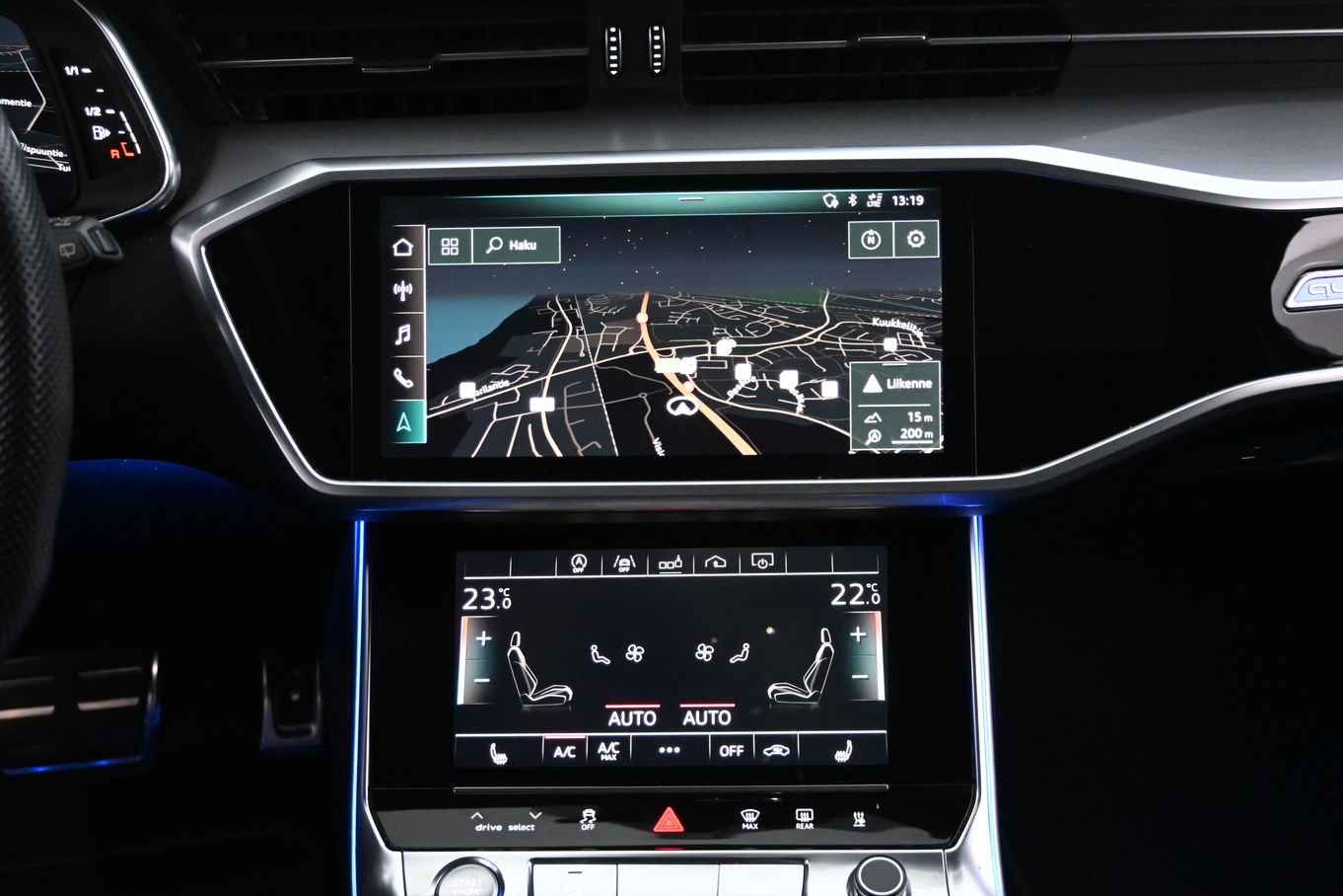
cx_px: 665
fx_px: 1663
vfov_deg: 30.1
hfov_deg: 44.0
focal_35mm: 45
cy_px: 502
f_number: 4.2
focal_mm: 25
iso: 5000
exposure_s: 1/40
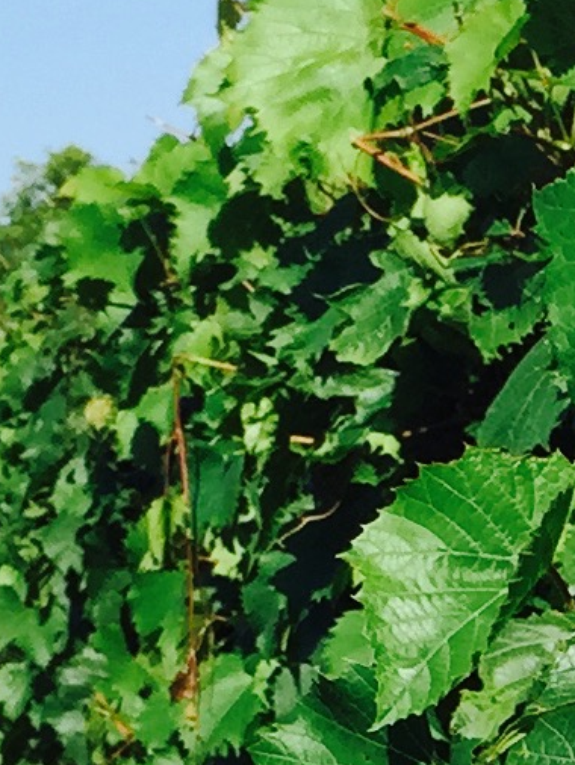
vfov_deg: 10.3
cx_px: 1185
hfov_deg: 7.6
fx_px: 4138
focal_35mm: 187
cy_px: 1108
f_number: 2.2
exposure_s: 1/1582
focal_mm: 4.15
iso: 32
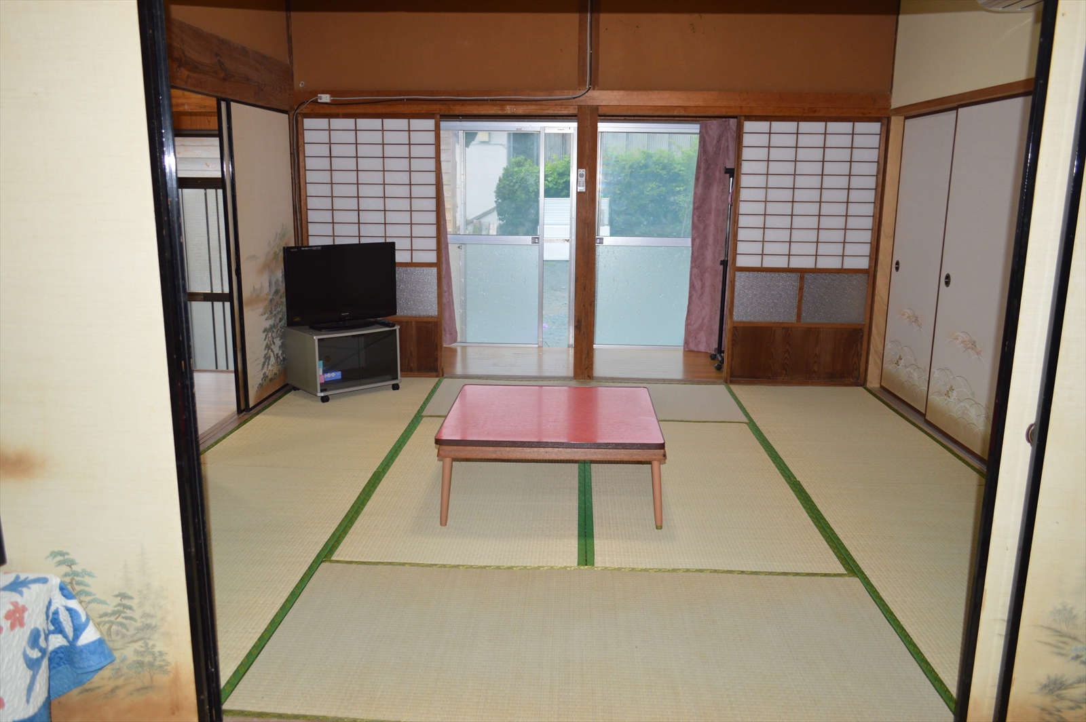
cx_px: 543
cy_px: 361
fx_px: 814
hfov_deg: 67.4
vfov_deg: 47.9
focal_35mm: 27
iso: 400
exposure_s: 1/60
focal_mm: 18
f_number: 3.5
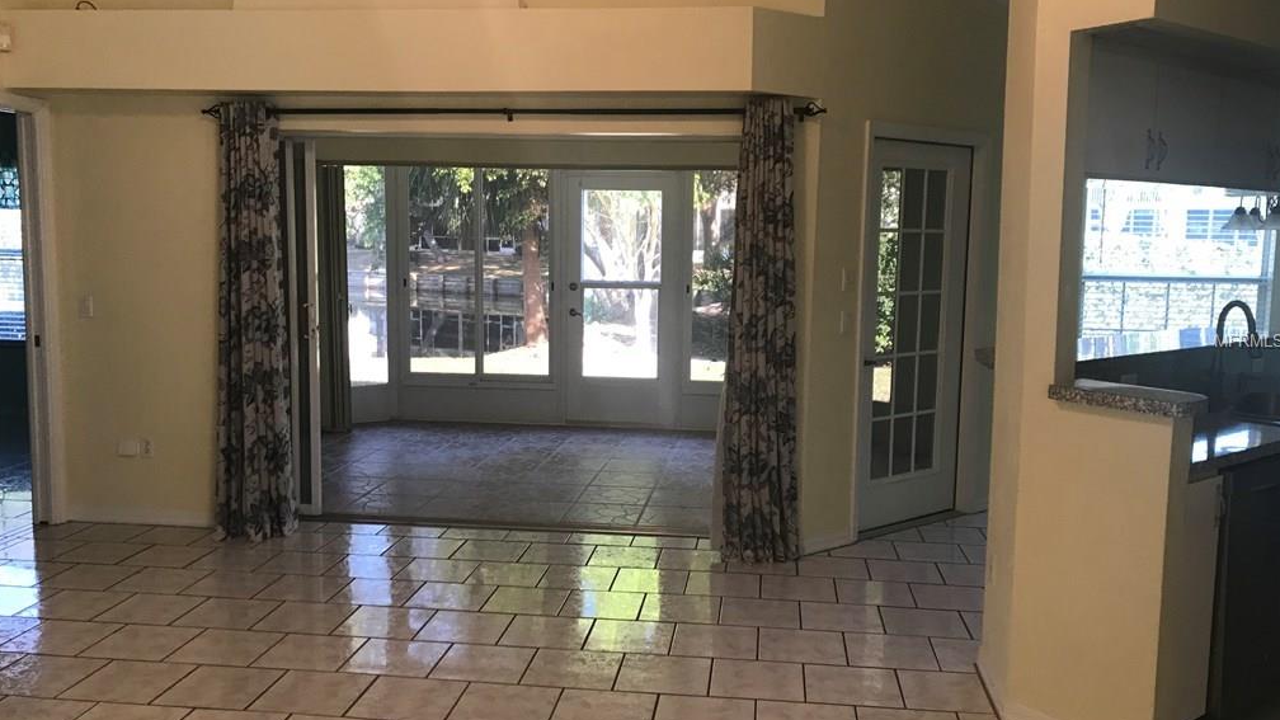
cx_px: 641
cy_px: 342
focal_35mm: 31
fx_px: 1052
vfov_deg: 37.8
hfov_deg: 62.6
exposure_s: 1/30
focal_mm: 3.99
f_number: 1.8
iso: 32
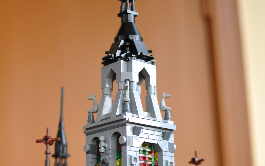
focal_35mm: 84
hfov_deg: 24.7
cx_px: 128
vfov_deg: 15.4
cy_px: 151
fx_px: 605
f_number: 2
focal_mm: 35
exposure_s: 1/125
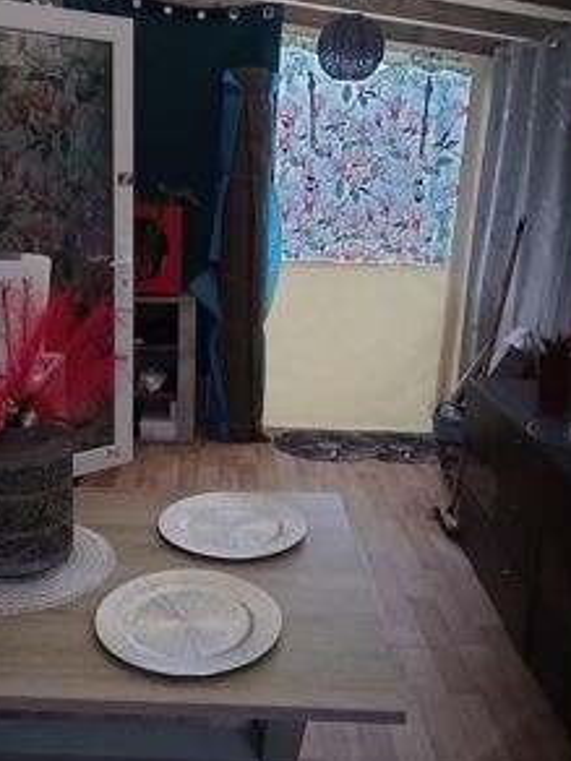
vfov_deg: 45.7
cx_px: 188
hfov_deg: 34.8
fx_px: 902
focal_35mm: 41
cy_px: 334
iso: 325
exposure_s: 1/33.3
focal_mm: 4.74
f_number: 1.79
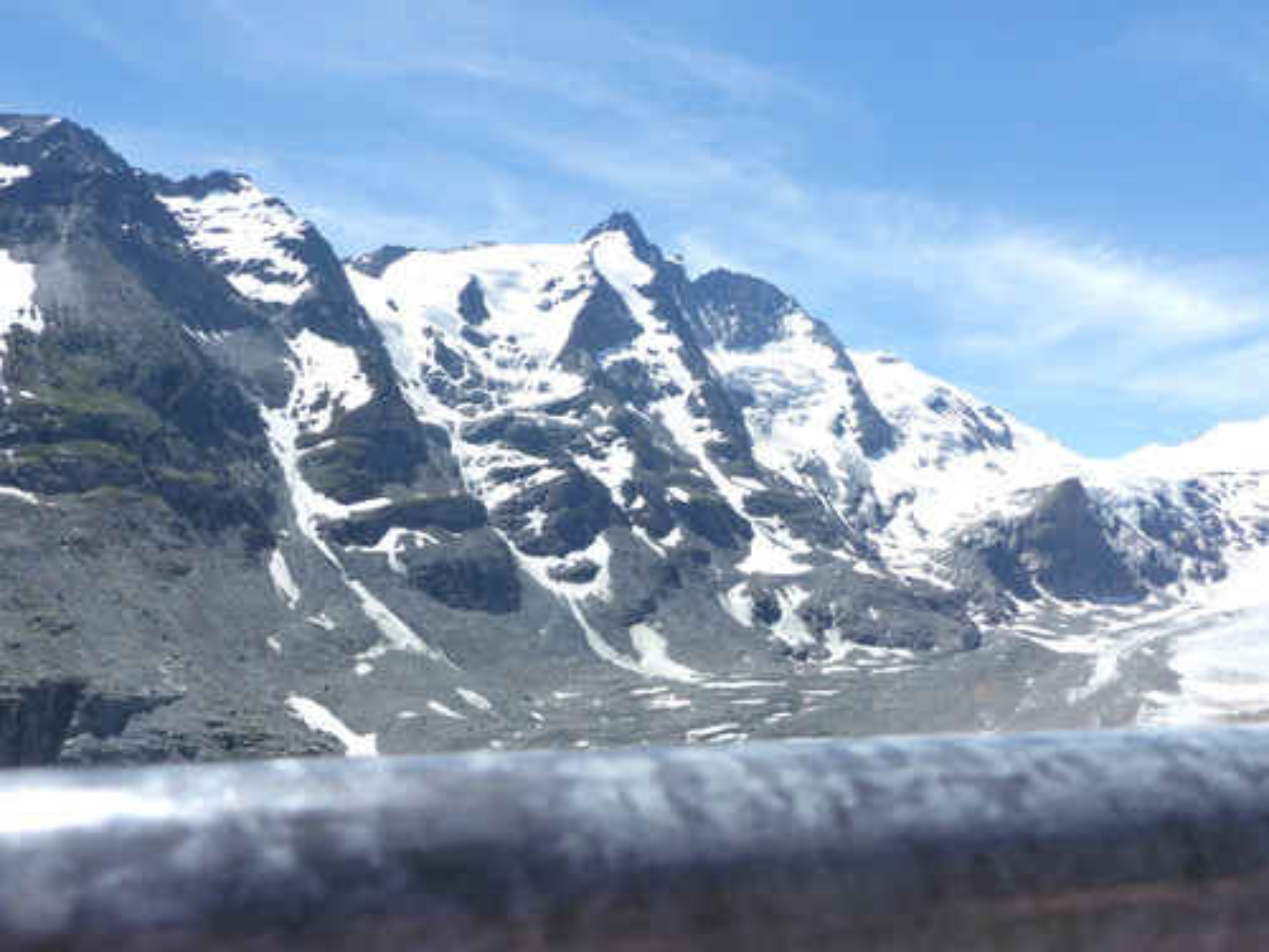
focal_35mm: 28
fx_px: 1026
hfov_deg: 63.4
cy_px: 476
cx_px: 634
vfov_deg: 49.7
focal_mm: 4.9
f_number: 3.3
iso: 80
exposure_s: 1/800
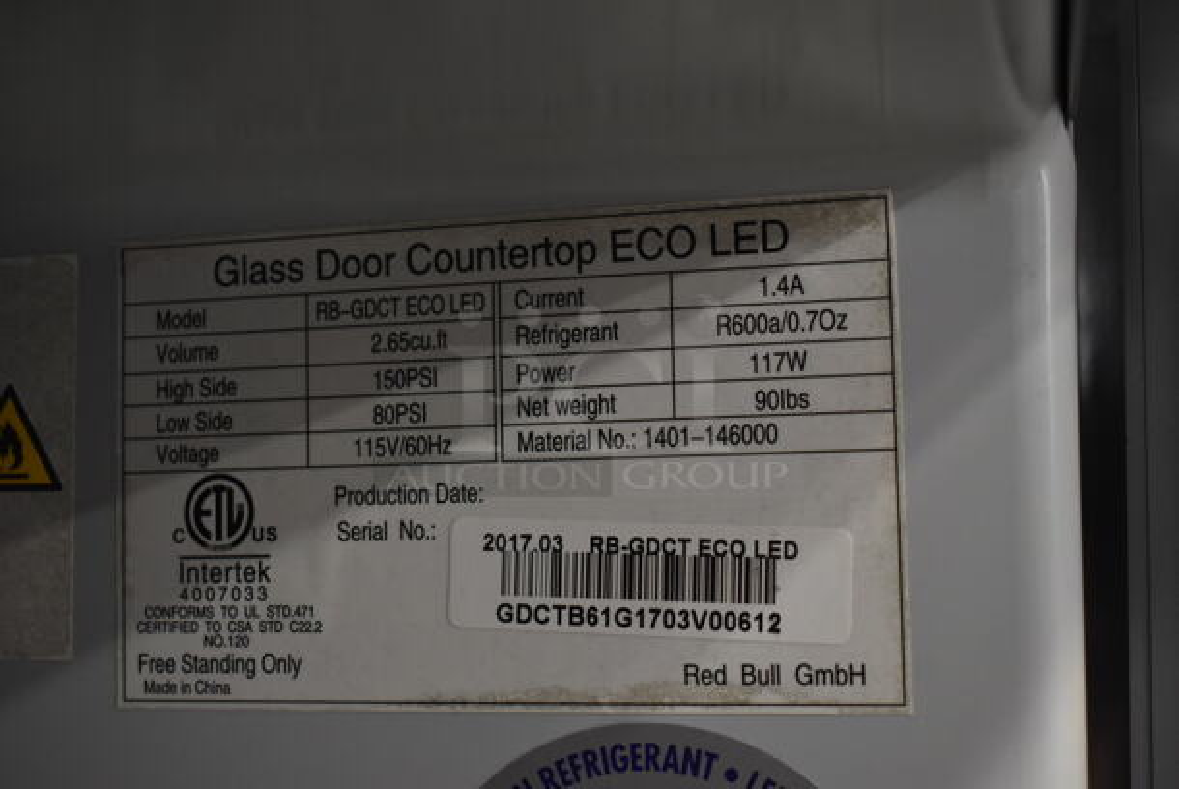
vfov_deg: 26.5
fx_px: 1672
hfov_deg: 38.8
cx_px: 590
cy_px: 394
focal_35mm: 51
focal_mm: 34
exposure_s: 1/50
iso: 2000
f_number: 4.5
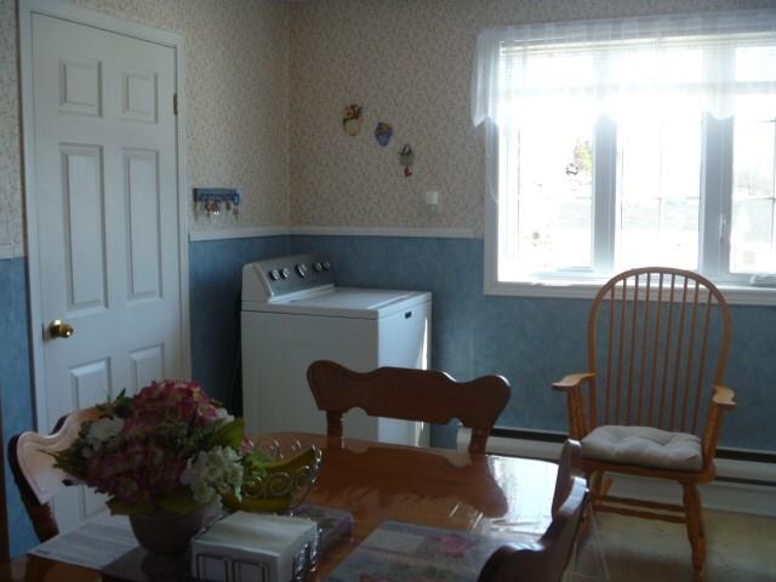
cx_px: 388
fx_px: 785
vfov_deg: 40.7
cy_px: 291
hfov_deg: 52.6
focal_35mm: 35
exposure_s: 1/30
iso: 100
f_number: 3.5
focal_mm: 6.3
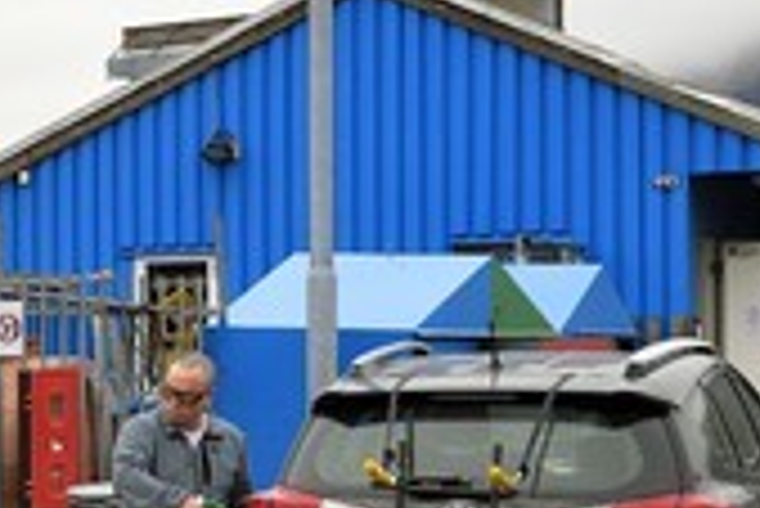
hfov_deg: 15.5
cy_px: 405
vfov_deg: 10.6
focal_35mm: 129
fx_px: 2726
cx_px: -67
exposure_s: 1/500
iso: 400
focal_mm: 52
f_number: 8
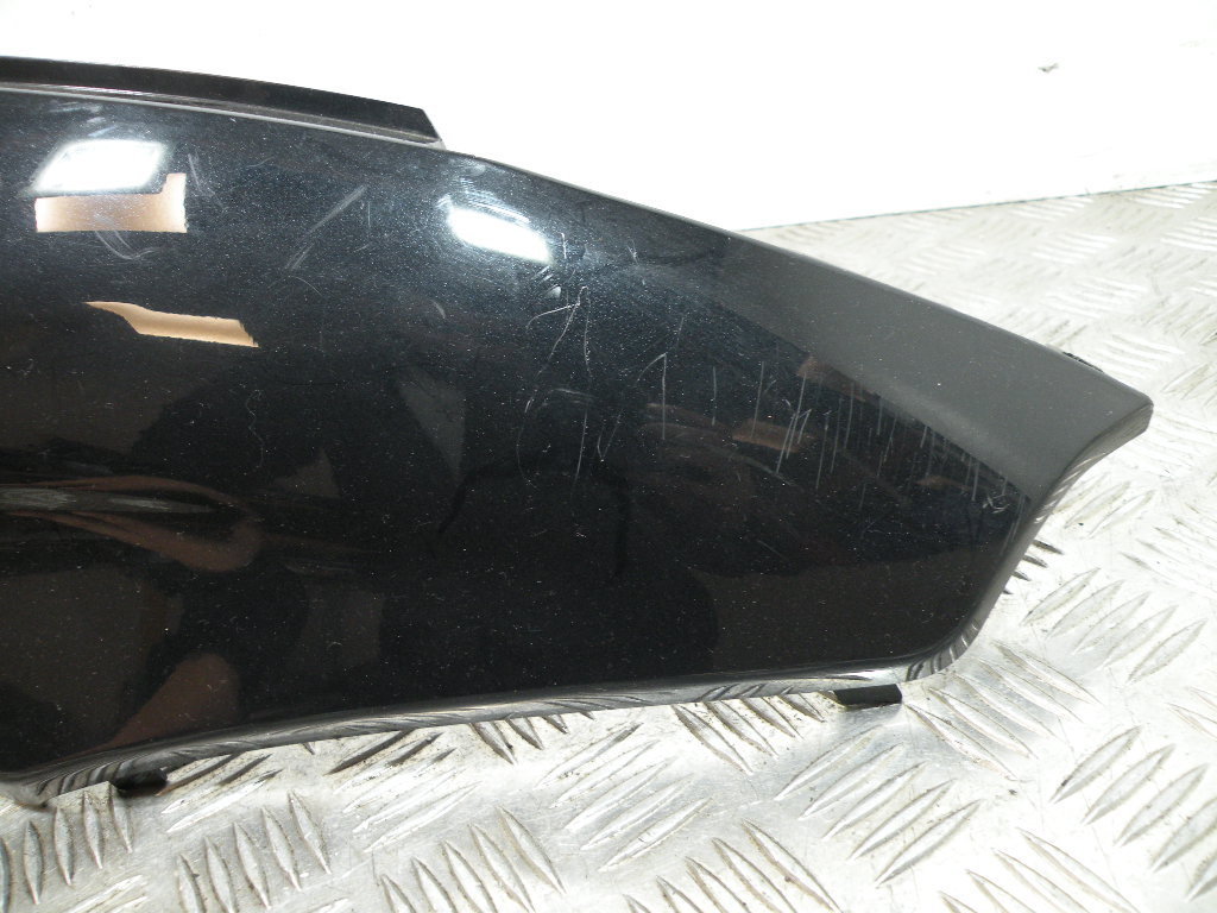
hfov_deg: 65.3
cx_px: 608
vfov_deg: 51.4
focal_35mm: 27
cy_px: 456
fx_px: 949
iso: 158
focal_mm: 4.7
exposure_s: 1/60
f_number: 2.8
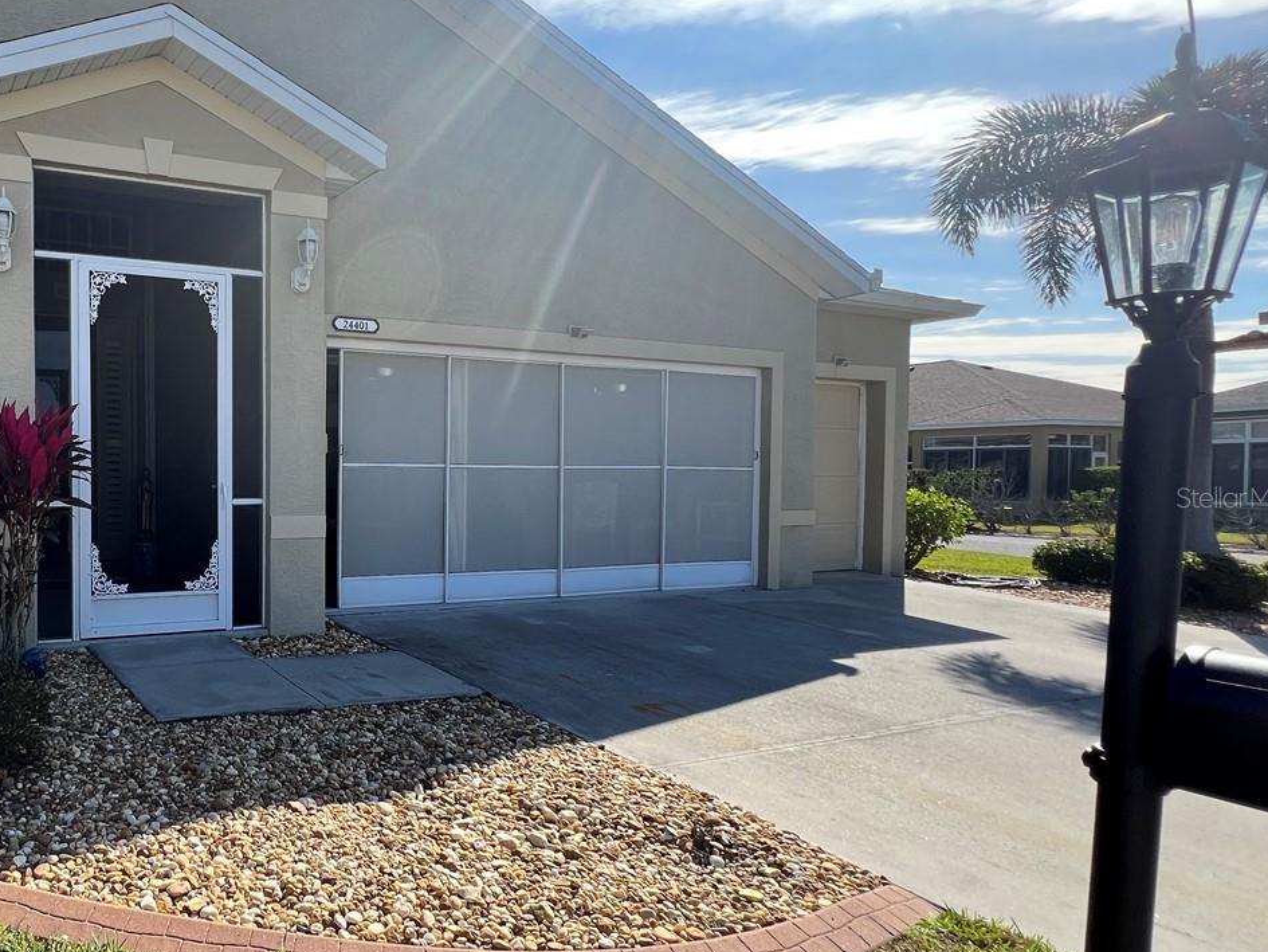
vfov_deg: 61.1
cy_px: 497
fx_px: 806
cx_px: 229
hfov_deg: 68.1
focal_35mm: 22
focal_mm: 1.57
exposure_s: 1/840
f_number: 1.8
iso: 32
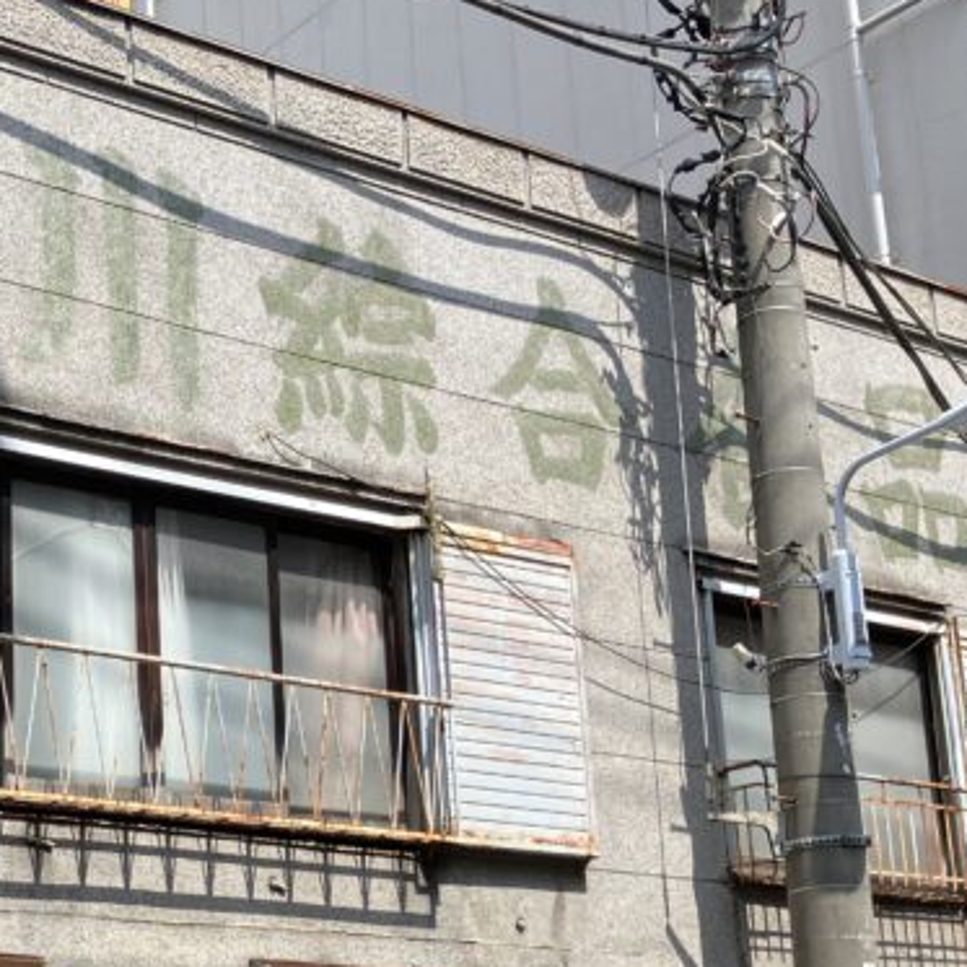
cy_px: 731
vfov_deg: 25.1
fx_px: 2149
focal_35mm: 68
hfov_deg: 24.7
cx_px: 114
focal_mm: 3.99
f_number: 1.8
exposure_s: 1/1350
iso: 32
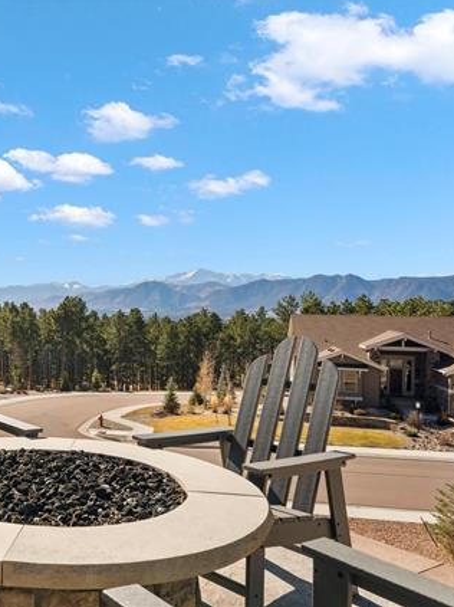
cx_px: 27
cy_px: 302
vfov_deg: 52.7
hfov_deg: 37.4
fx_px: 613
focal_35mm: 35
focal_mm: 24
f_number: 10
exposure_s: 1/50
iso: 100
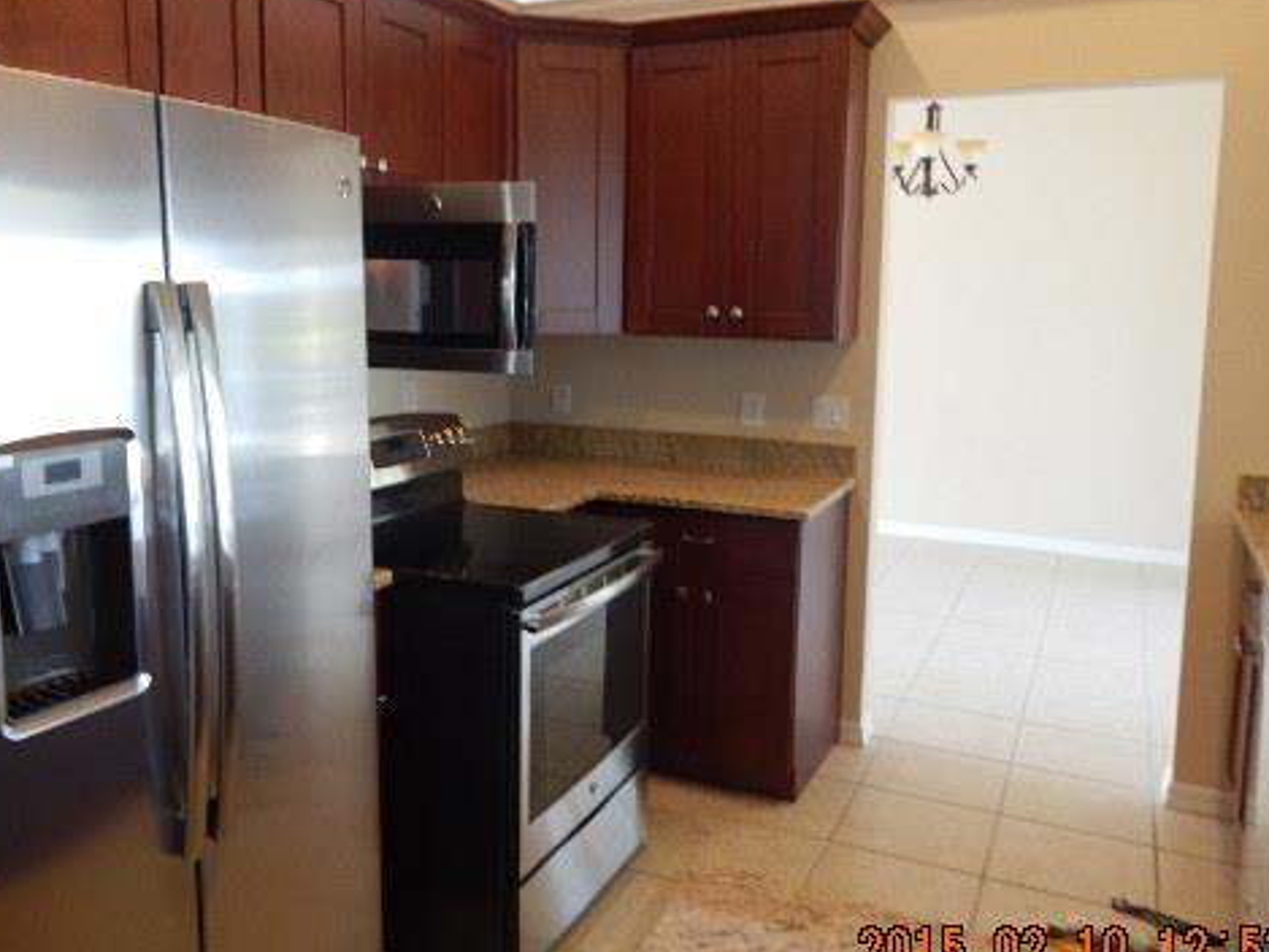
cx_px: 528
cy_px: 435
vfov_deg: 46.8
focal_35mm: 30
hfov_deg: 59.6
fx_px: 1100
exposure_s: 1/30
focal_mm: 4
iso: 200
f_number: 3
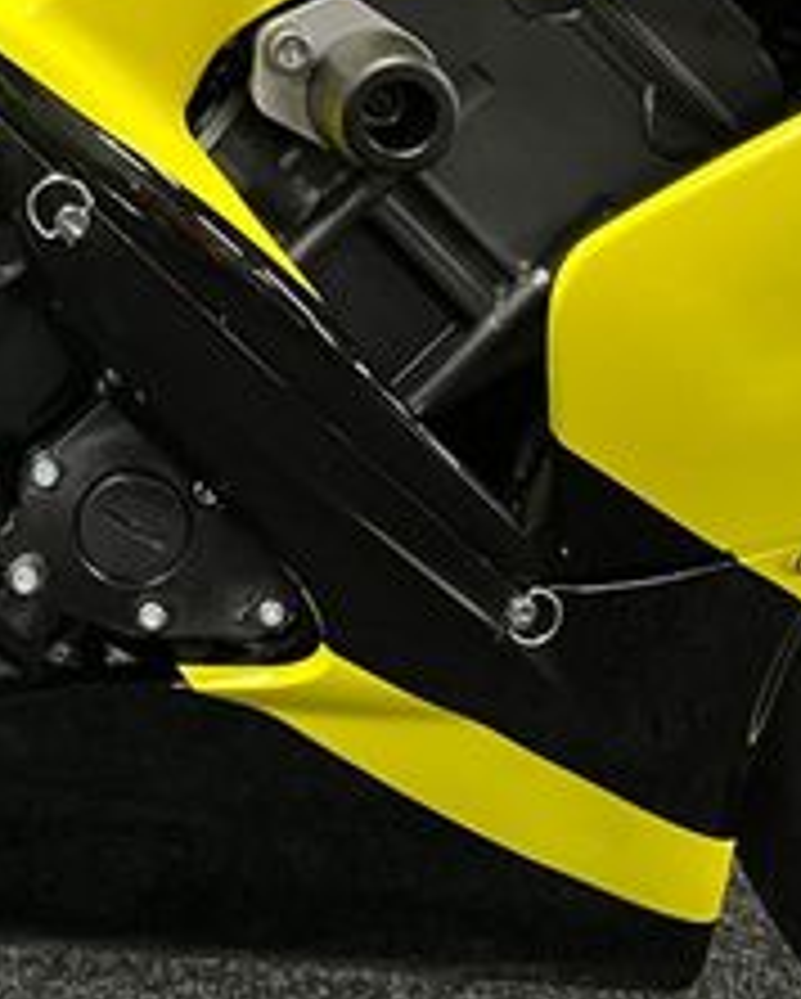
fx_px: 2160
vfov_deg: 24.9
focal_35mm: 73
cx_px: -9
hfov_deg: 20.3
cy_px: 9
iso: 320
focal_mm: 5.1
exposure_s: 1/50
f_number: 1.6
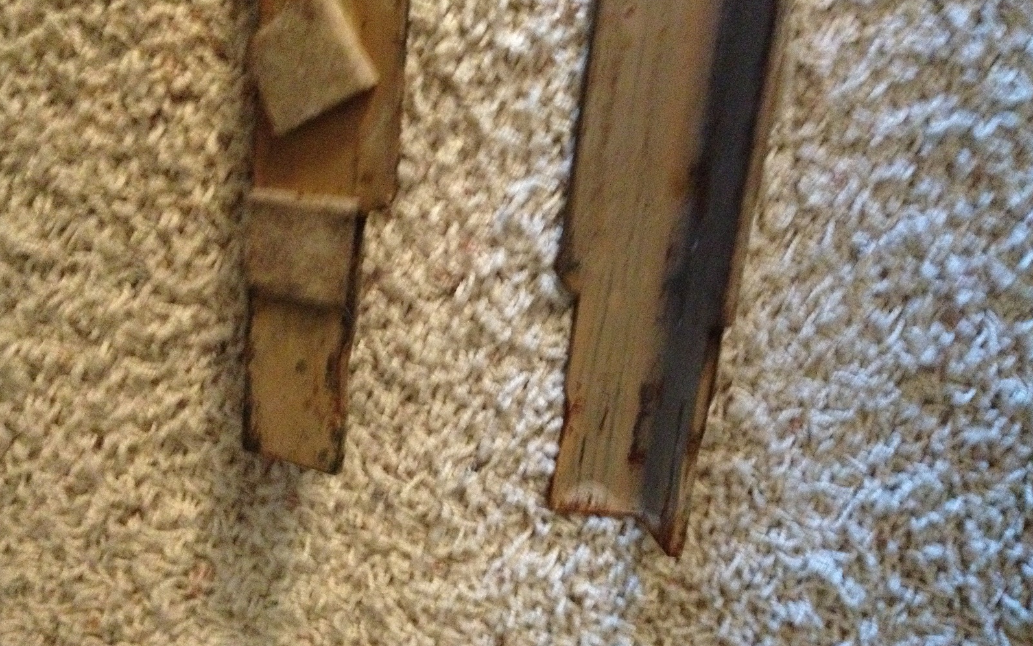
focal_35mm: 38
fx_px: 1070
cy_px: 333
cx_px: 507
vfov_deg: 33.6
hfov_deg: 51.5
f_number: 2.4
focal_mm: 4.28
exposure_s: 1/15
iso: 800
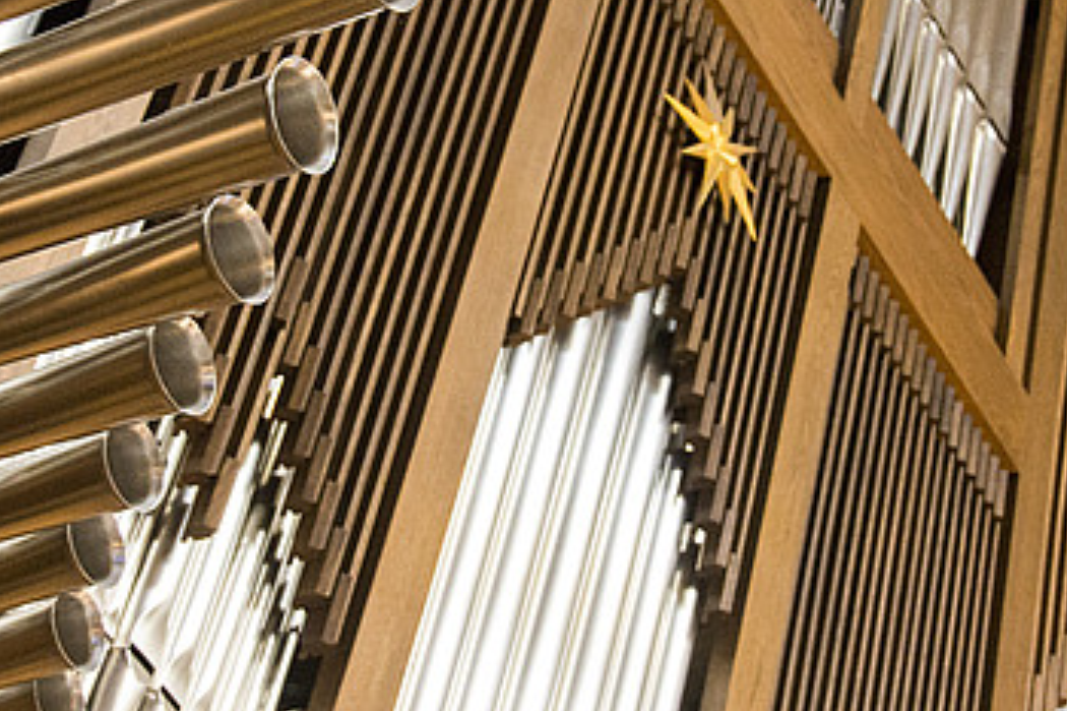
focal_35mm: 120
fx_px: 3559
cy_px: 209
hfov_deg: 17.0
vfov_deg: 11.4
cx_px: 506
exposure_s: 1/60
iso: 3200
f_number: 5
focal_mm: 35
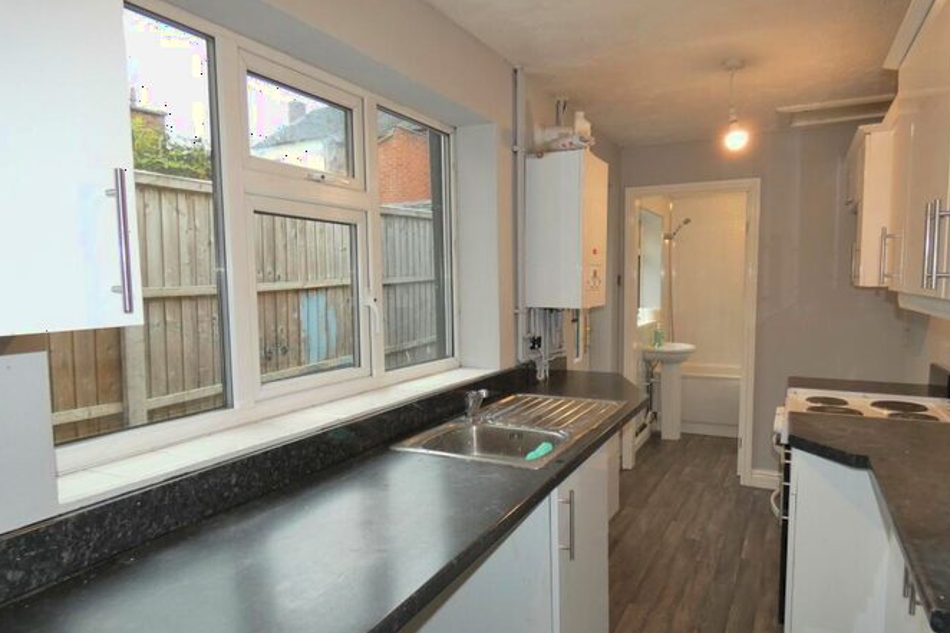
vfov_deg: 57.1
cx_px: 495
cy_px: 341
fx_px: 580
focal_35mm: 22
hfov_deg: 78.6
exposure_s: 1/60
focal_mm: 3.6
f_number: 2.8
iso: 200
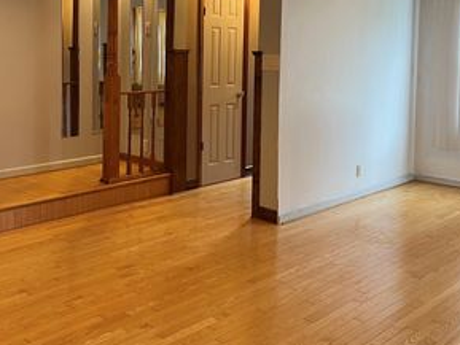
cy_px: 69
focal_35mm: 45
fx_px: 598
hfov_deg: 41.7
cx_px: 167
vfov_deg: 31.4
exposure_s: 1/60
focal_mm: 5.1
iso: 80
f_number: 1.6
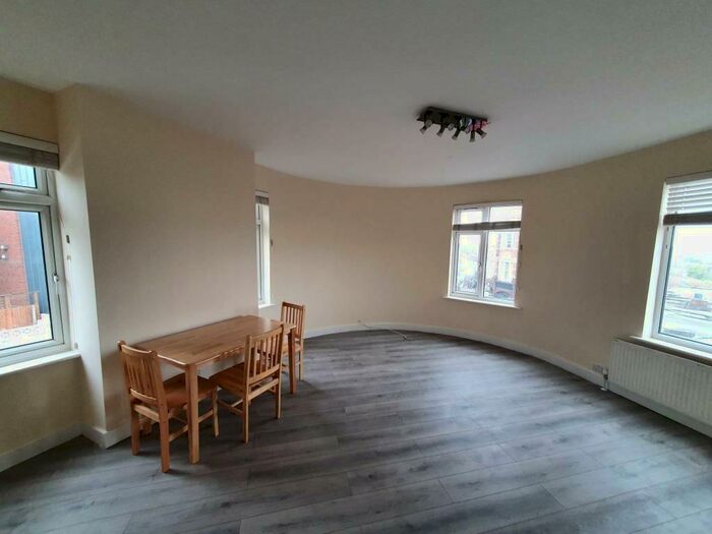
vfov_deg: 89.9
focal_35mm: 13
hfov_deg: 106.2
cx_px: 356
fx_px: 267
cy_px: 267
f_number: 2.2
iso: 125
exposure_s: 1/50
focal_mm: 1.8
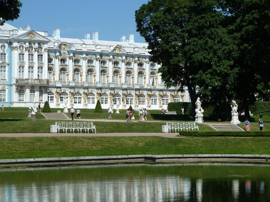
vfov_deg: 15.4
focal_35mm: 96
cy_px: 101
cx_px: 135
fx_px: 749
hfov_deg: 20.4
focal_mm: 15.8
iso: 80
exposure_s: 1/500
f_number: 5.6
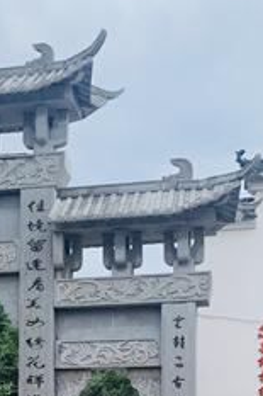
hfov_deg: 15.2
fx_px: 955
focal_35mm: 87
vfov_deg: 22.5
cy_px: 396
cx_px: -32
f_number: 1.8
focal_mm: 4.25
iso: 25
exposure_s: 1/1536
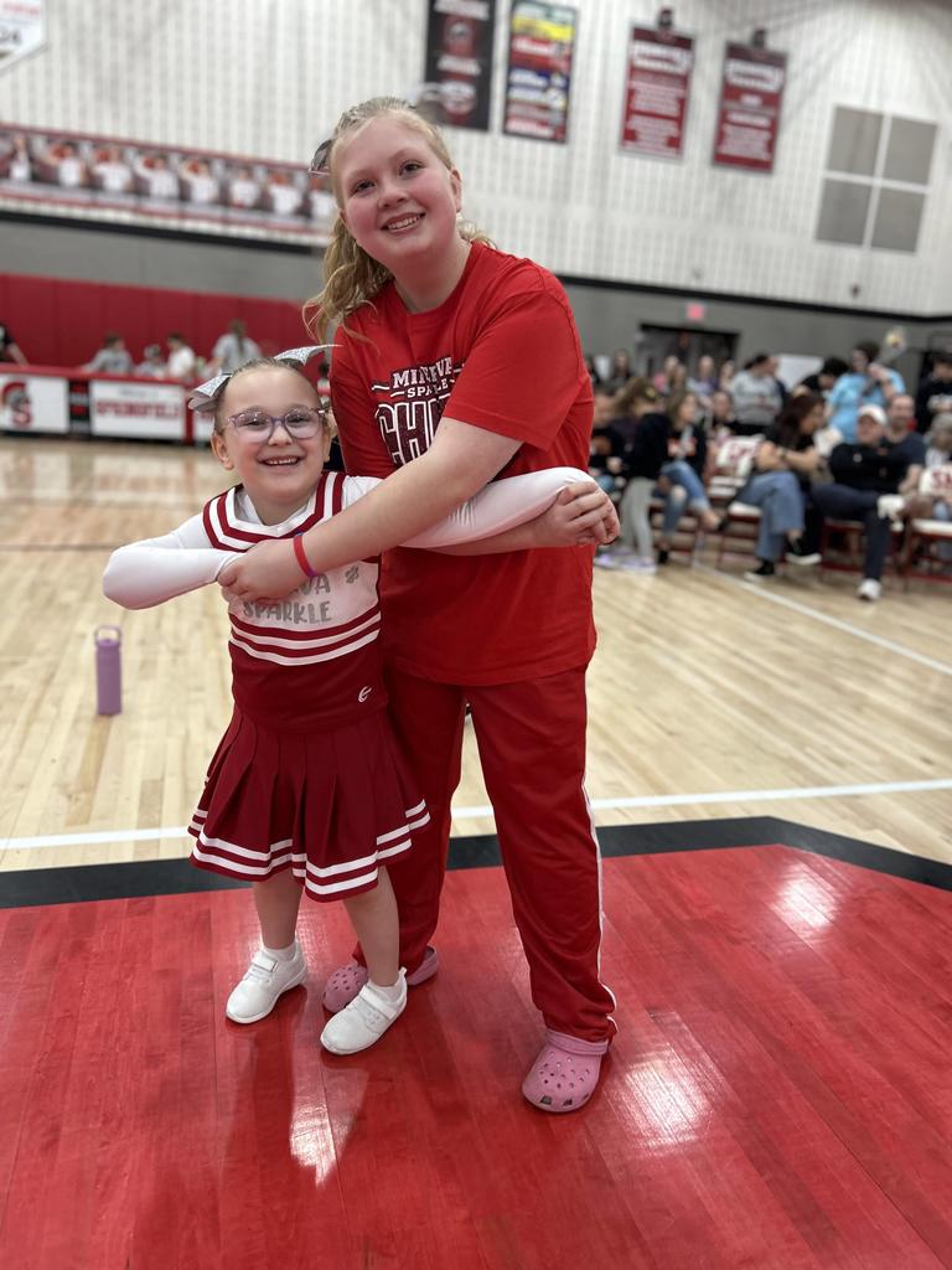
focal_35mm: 26
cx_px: 476
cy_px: 635
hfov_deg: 53.1
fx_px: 953
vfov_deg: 67.3
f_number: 1.5
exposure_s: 1/120
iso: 125
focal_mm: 5.7
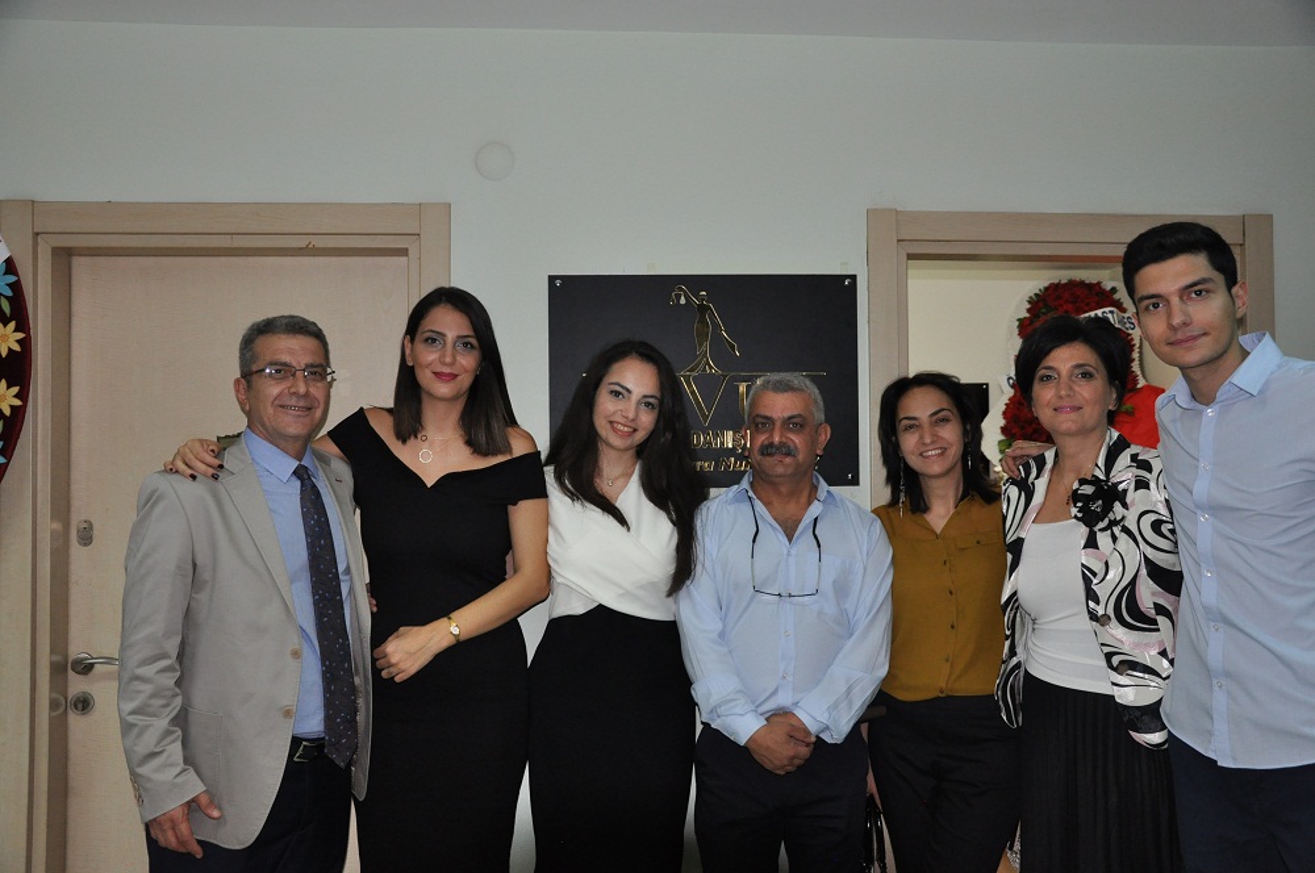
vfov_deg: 36.8
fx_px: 1313
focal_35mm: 36
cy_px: 436
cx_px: 658
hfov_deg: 53.2
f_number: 4.5
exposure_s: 1/60
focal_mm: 24
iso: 1000
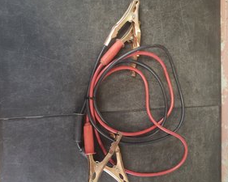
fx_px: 209
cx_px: 137
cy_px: 95
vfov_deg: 47.1
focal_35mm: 31
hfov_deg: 56.7
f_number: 1.5
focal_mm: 4.3
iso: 250
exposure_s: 1/20
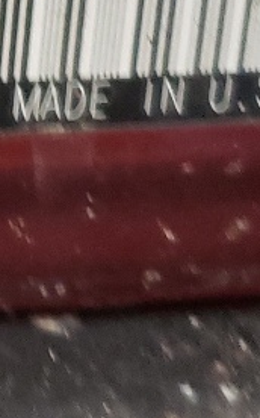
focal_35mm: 160
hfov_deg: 7.7
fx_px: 1818
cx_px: -314
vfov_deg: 12.5
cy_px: -177
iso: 360
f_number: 1.5
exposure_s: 1/30
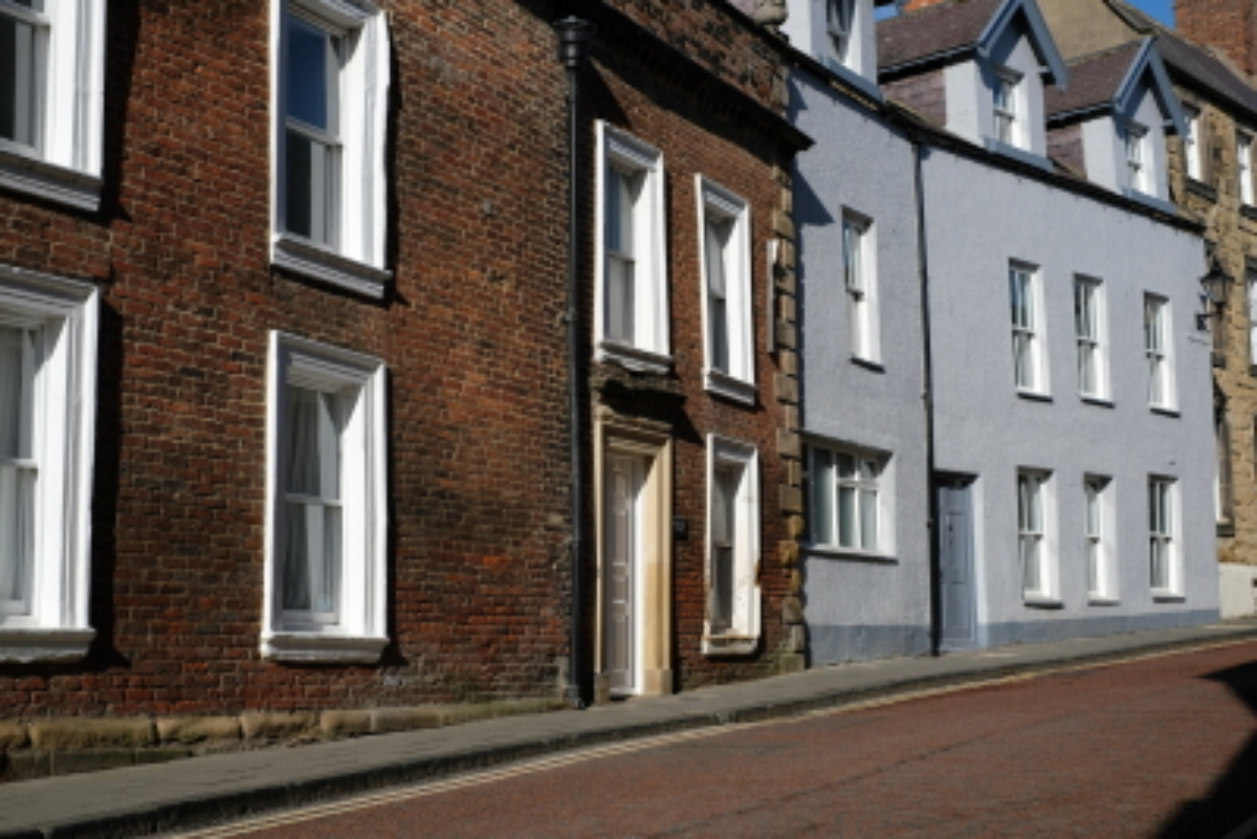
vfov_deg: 25.5
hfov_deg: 37.5
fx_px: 1851
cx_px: 628
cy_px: 420
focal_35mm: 53
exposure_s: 1/800
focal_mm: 35
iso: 200
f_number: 6.4
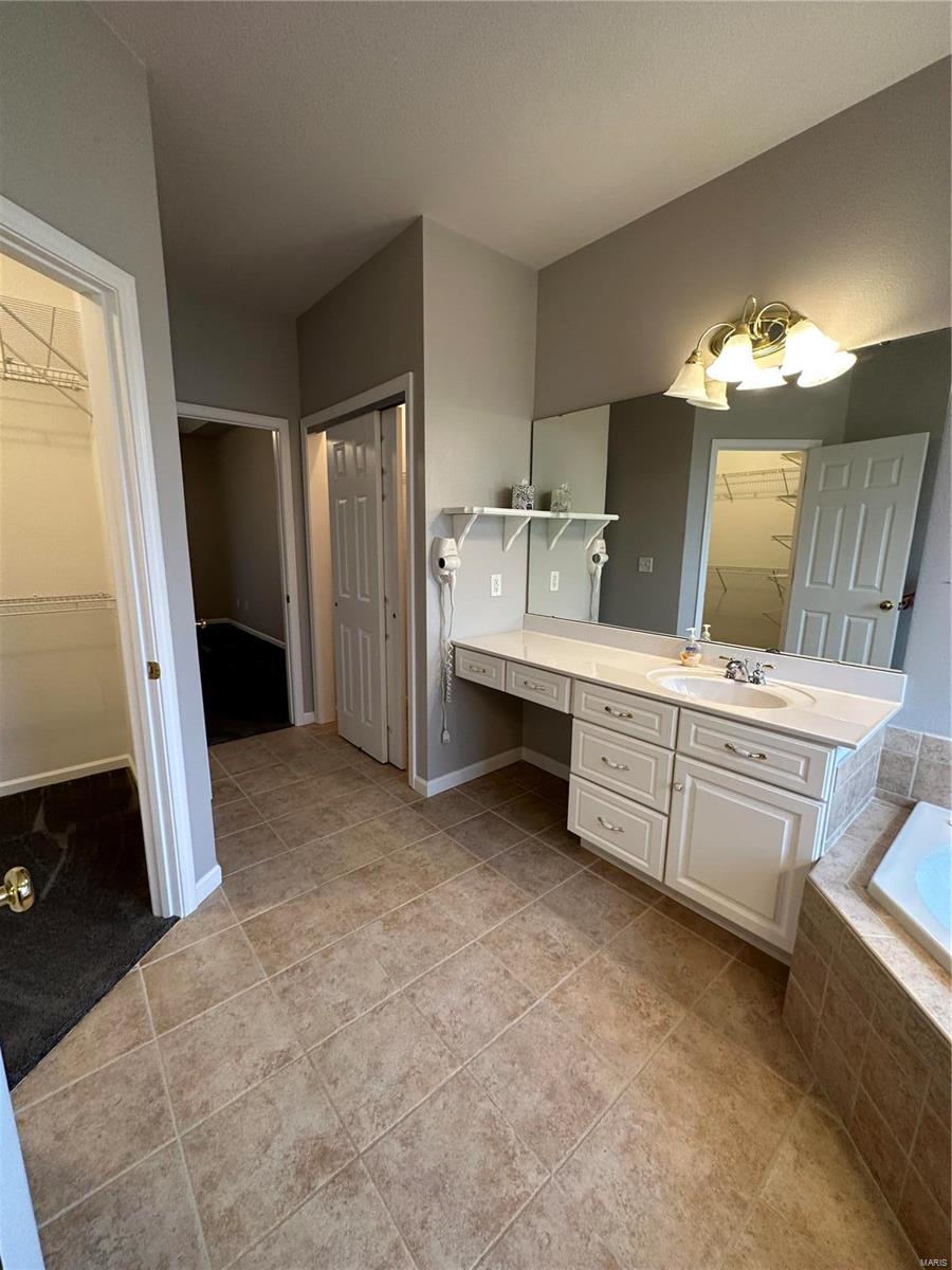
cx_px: 476
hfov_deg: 85.7
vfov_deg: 102.1
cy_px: 635
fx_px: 513
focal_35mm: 14
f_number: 2.2
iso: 200
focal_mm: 2.22
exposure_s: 1/60
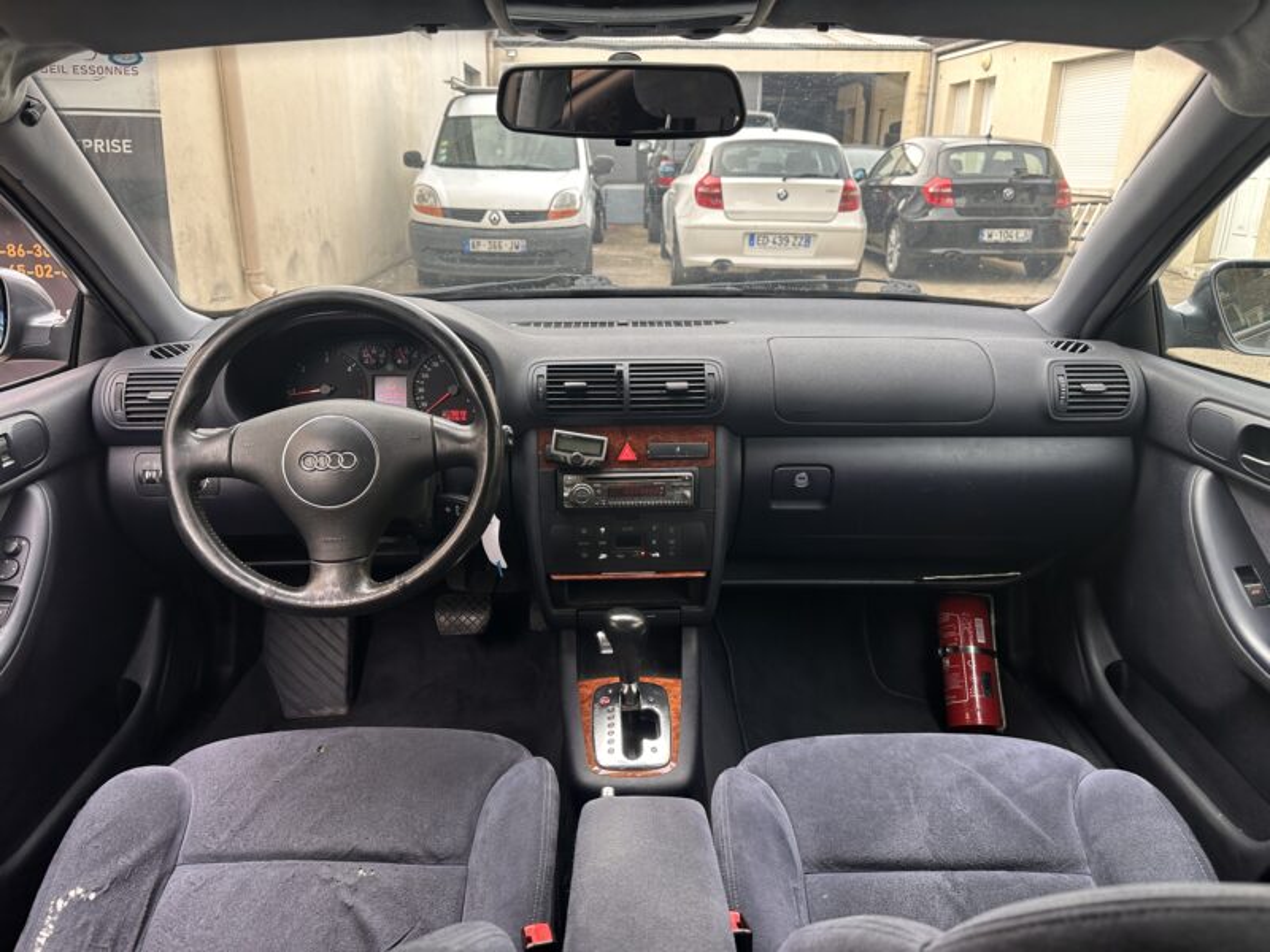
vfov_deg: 56.8
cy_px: 476
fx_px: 881
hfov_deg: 71.6
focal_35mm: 24
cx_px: 635
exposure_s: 1/121
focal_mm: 6.86
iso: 100
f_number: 1.78
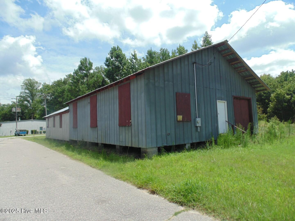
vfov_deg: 61.1
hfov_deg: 76.4
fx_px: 187
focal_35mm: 22
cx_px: 148
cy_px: 110
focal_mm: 4
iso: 80
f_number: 3.1
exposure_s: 1/800
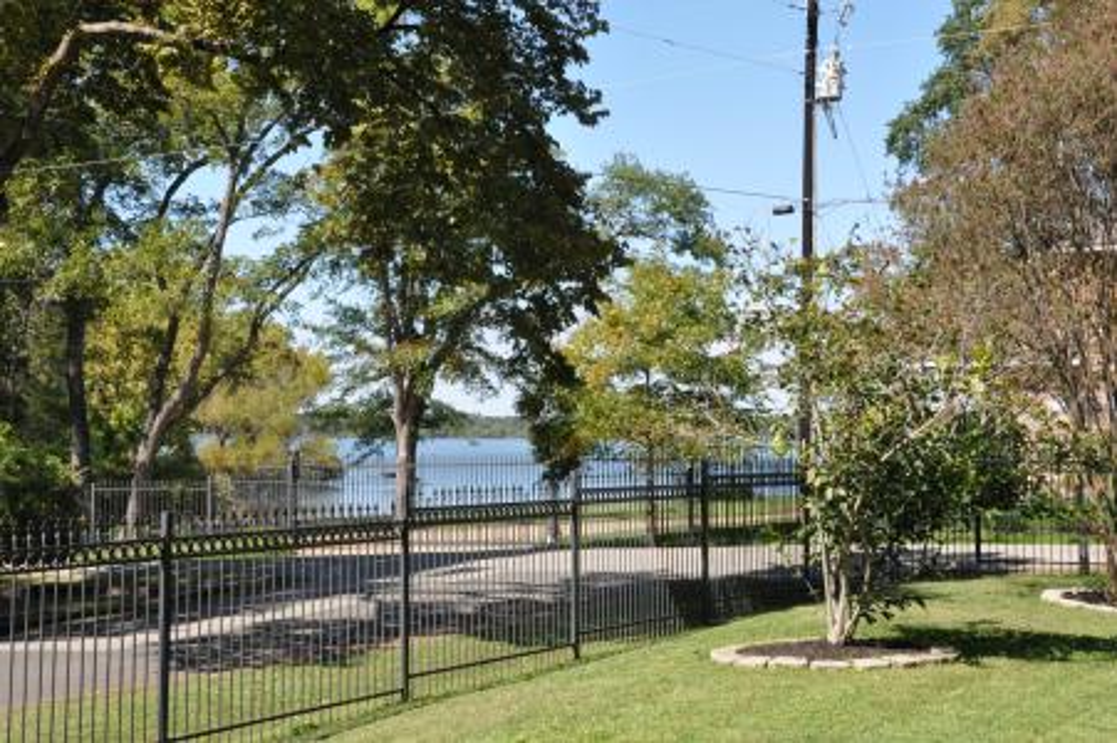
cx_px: 558
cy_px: 372
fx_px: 1860
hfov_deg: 33.4
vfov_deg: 22.6
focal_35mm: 60
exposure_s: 1/500
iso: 800
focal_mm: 40
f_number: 11
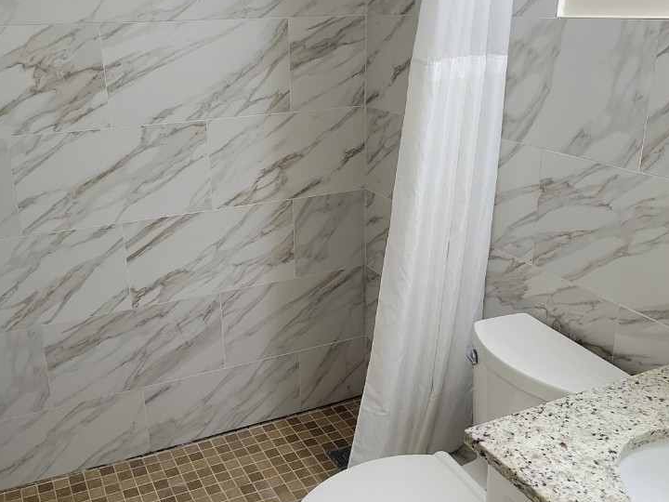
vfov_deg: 38.7
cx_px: 308
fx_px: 715
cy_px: 258
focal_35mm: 37
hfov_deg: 50.1
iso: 320
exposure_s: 1/120
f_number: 1.8
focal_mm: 5.4
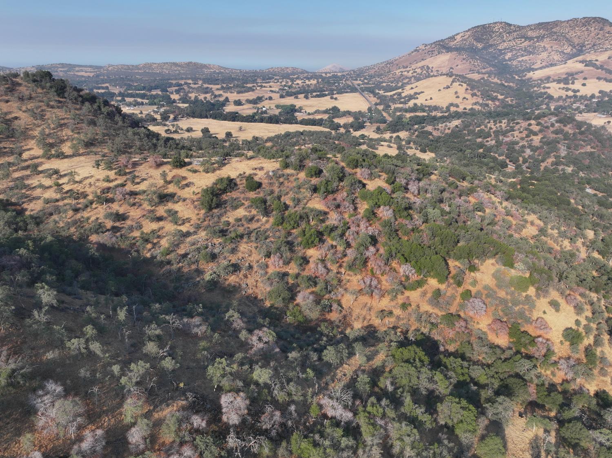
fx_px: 424
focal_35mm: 24
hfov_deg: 71.6
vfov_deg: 56.8
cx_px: 306
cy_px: 229
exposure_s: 1/1250
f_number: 2.8
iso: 100
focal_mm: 12.29
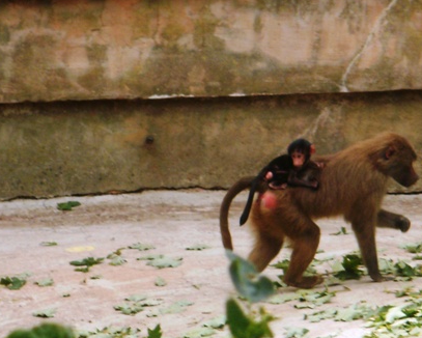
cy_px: 249
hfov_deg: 5.3
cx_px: 253
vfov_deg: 4.2
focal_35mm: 366
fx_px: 4573
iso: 100
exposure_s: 1/200
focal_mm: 26
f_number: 5.4
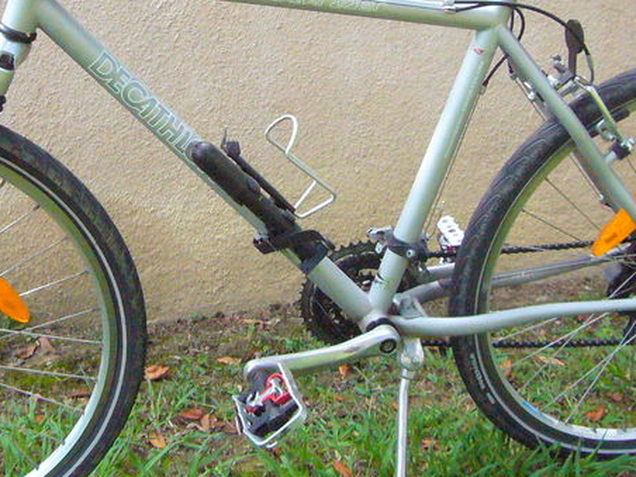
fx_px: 1139
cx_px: 236
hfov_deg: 31.1
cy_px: 144
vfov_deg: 23.5
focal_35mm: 62
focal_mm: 4.6
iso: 400
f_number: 5.6
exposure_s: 1/250
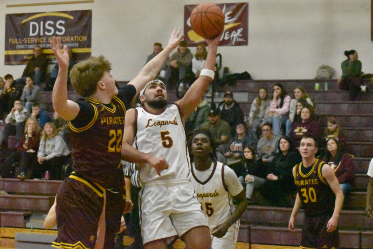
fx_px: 1088
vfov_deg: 13.0
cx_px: 186
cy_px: 124
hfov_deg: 19.5
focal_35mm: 105
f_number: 6.3
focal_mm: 70
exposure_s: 1/800
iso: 25600
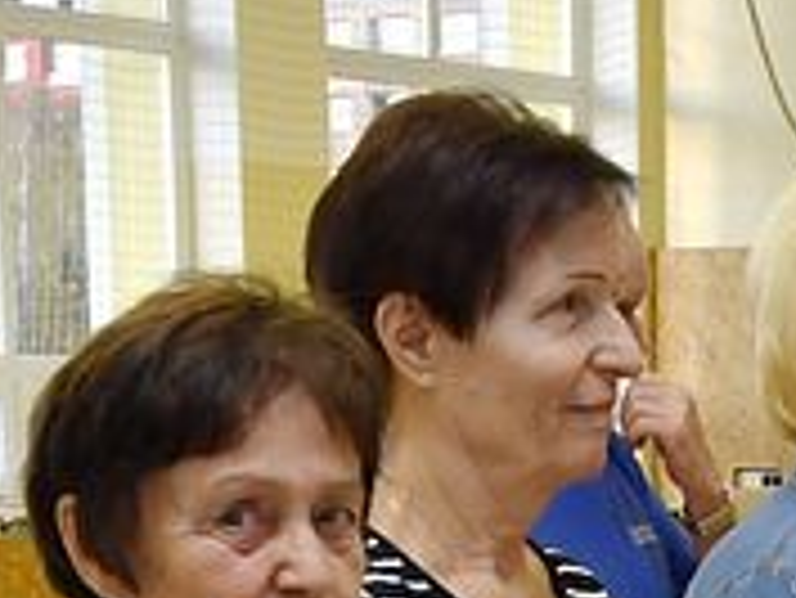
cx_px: 962
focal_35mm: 176
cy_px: 1547
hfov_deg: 11.0
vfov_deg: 7.7
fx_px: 4050
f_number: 6.3
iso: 1000
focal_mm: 18
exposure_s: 1/125
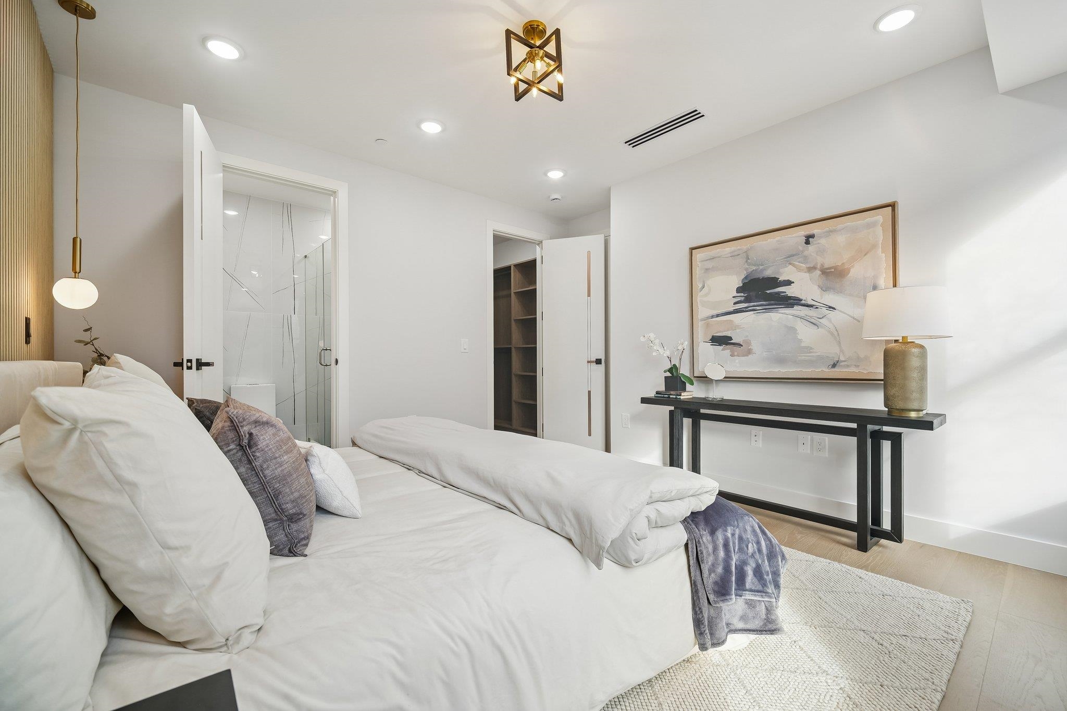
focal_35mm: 24
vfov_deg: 53.1
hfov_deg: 73.7
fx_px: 711
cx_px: 534
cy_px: 356
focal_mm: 24
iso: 640
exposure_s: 1/60
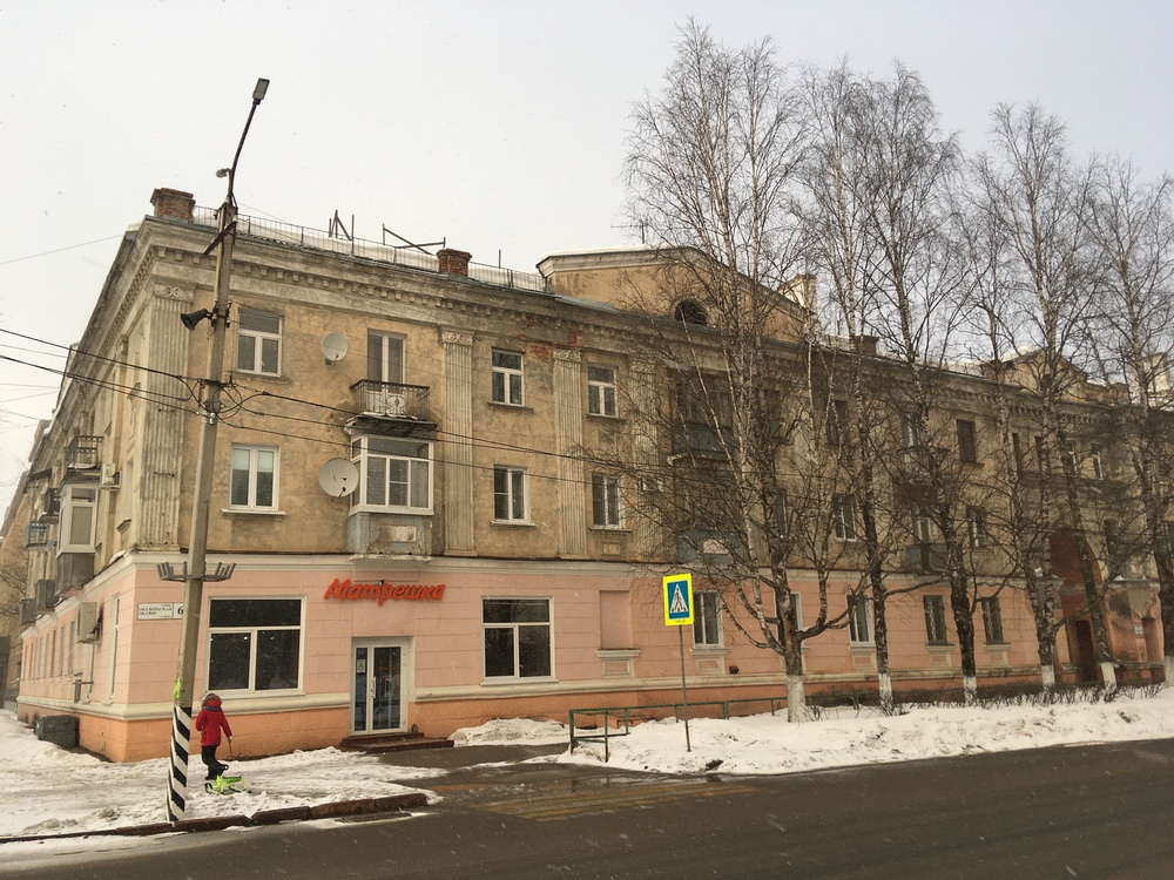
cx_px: 587
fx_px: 984
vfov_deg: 48.2
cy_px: 440
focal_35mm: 29
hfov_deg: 61.7
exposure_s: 1/409
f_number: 2.2
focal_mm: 4.15
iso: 25
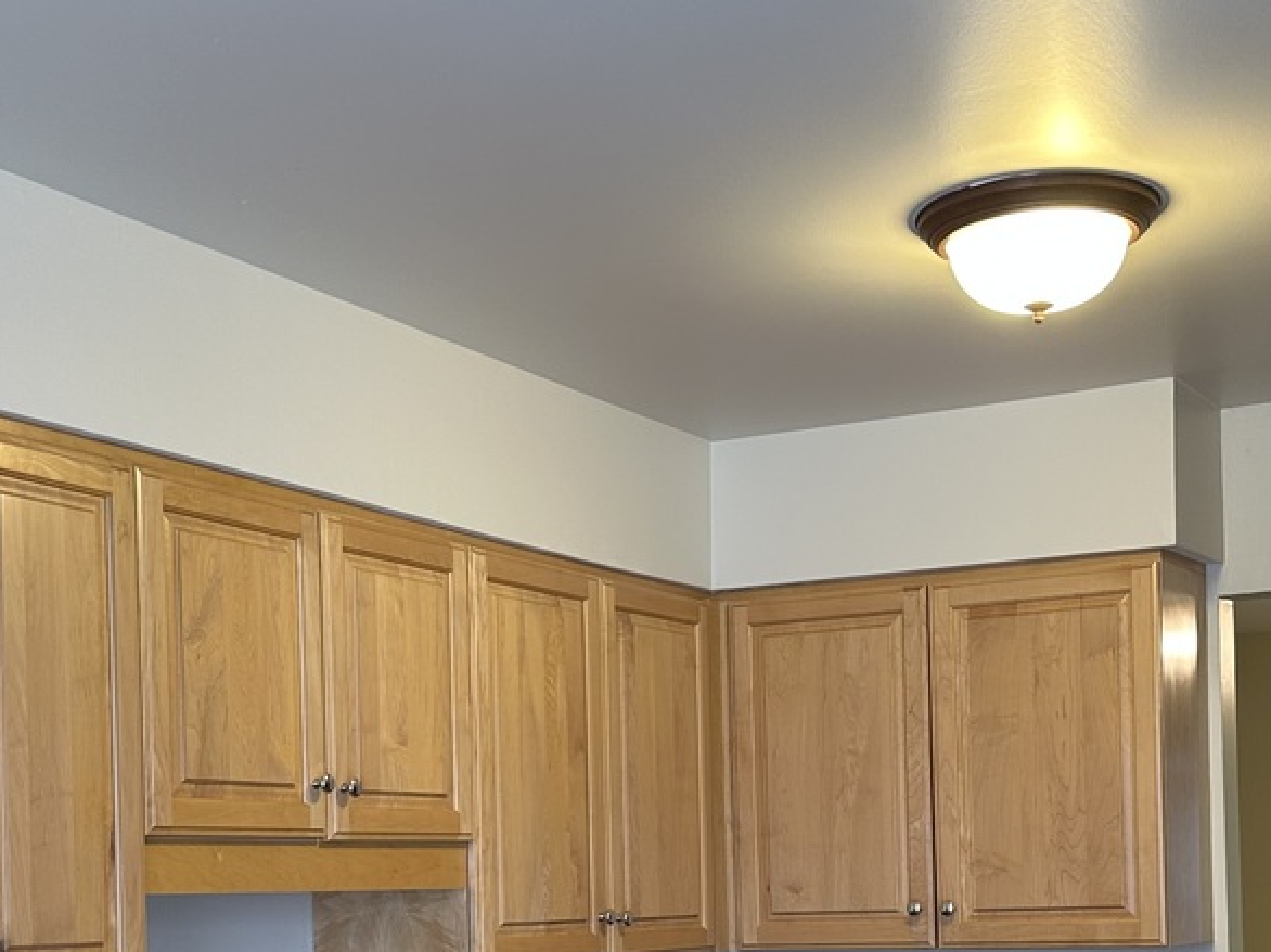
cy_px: 893
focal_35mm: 59
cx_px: 718
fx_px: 2165
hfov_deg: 32.7
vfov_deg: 24.0
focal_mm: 6.86
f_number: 1.78
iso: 125
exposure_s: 1/60
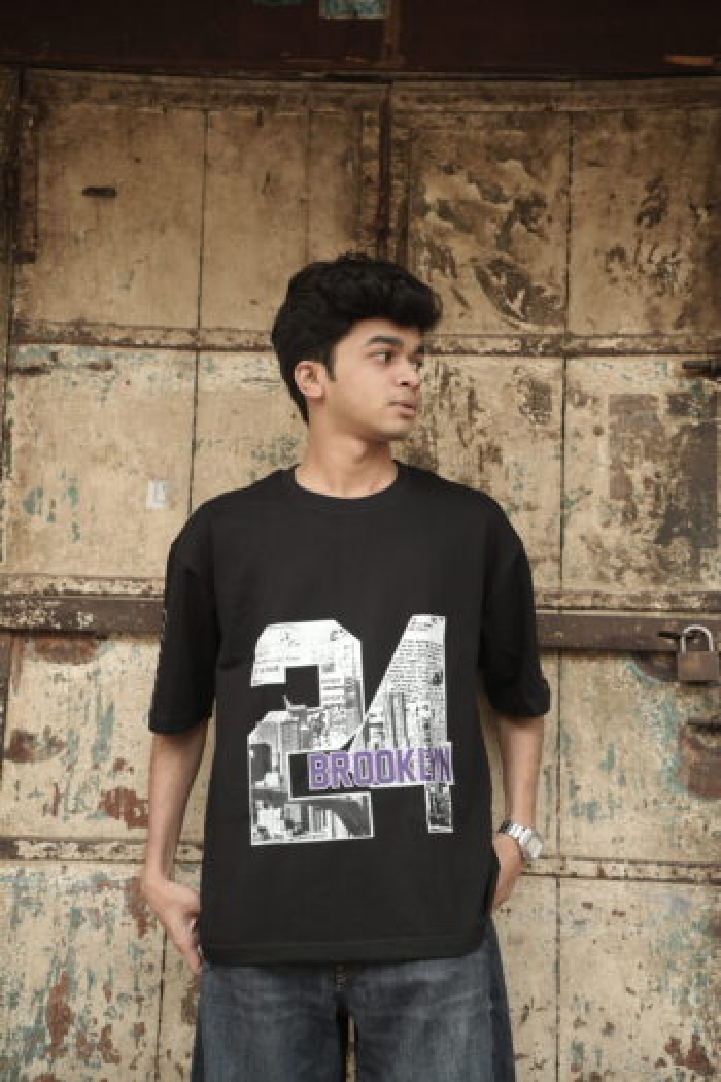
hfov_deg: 25.8
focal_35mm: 52
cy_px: 541
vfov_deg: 37.9
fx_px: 1577
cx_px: 360
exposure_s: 1/100
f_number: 2.8
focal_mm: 52.5
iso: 400
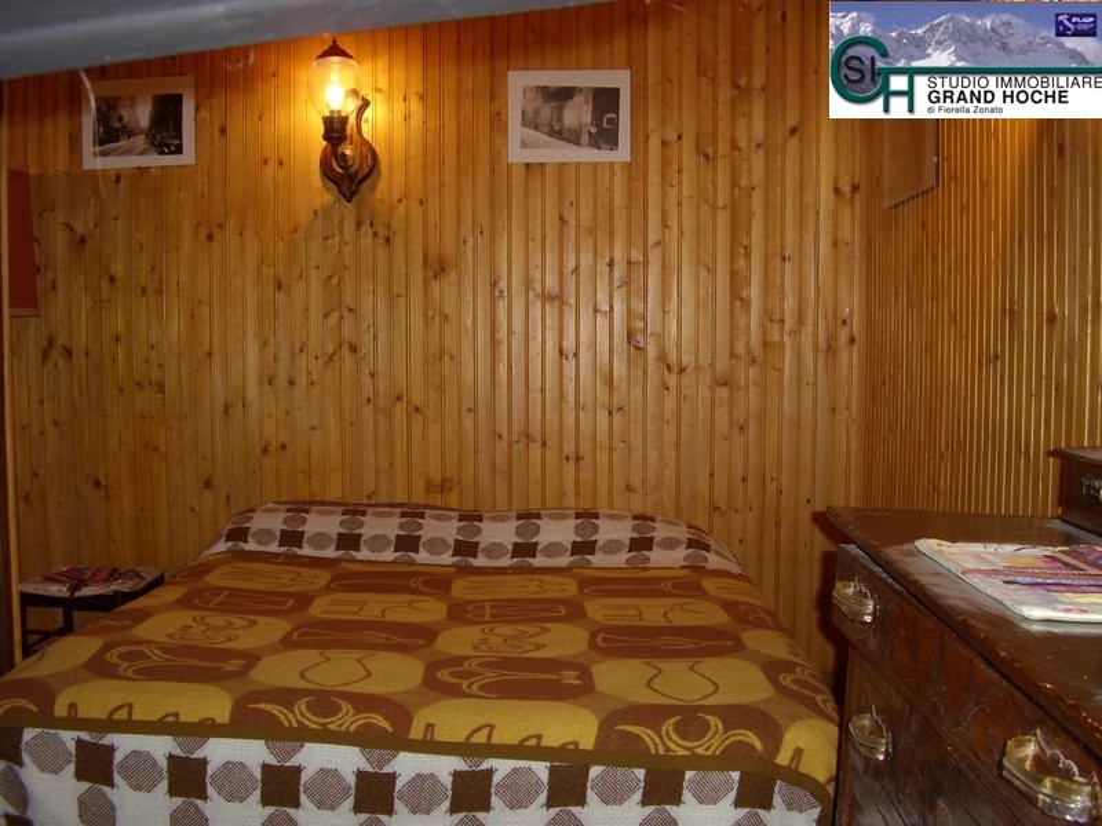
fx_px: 955
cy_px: 413
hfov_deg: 60.0
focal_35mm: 30
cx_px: 551
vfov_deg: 46.8
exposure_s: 1/30
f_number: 2.9
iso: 141
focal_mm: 5.8
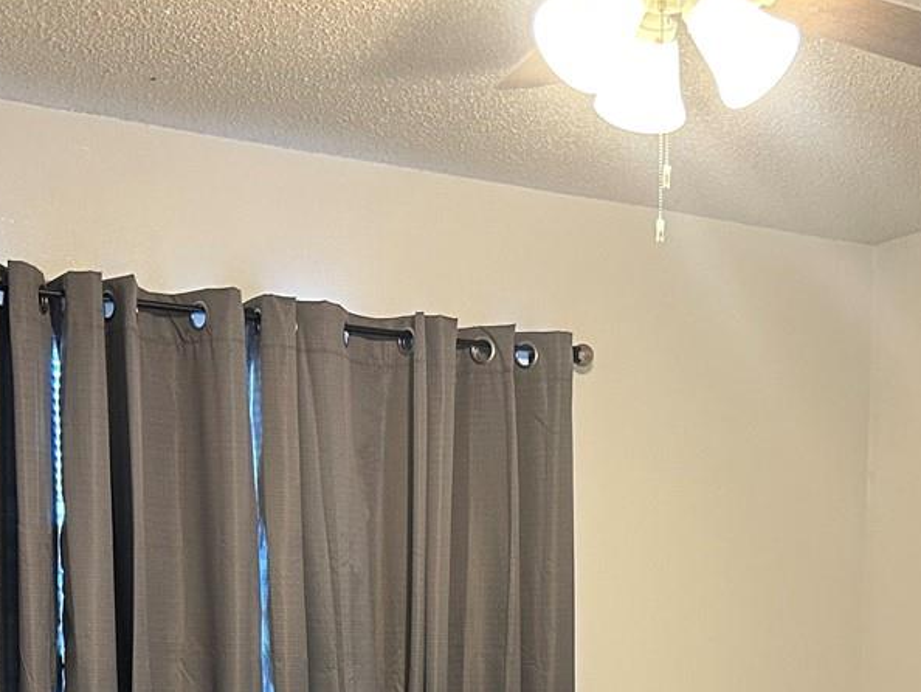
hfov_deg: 27.4
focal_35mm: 70
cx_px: 696
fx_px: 1863
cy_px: 919
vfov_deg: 19.3
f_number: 1.5
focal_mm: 5.7
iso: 125
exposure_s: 1/60
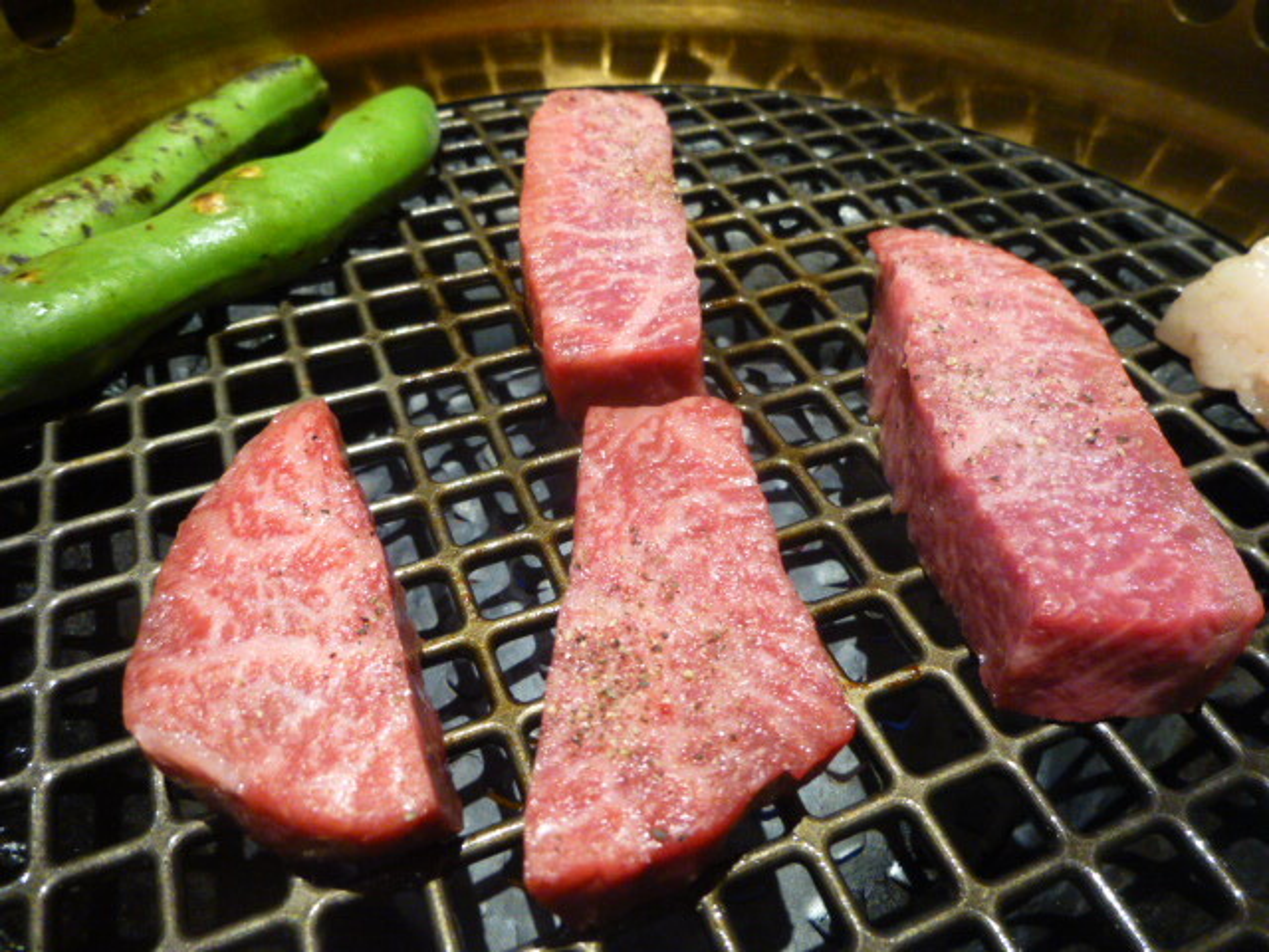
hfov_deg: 69.4
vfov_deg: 54.9
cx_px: 634
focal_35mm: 25
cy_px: 476
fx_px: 916
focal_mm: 4.5
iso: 800
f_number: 3.1
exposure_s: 1/30
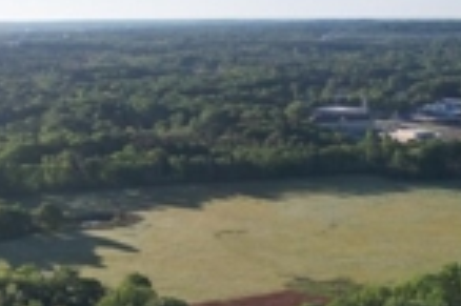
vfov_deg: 19.8
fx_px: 870
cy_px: 246
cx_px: 224
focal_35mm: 68
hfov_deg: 29.7
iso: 100
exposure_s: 1/1500
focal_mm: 8.38
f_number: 2.8
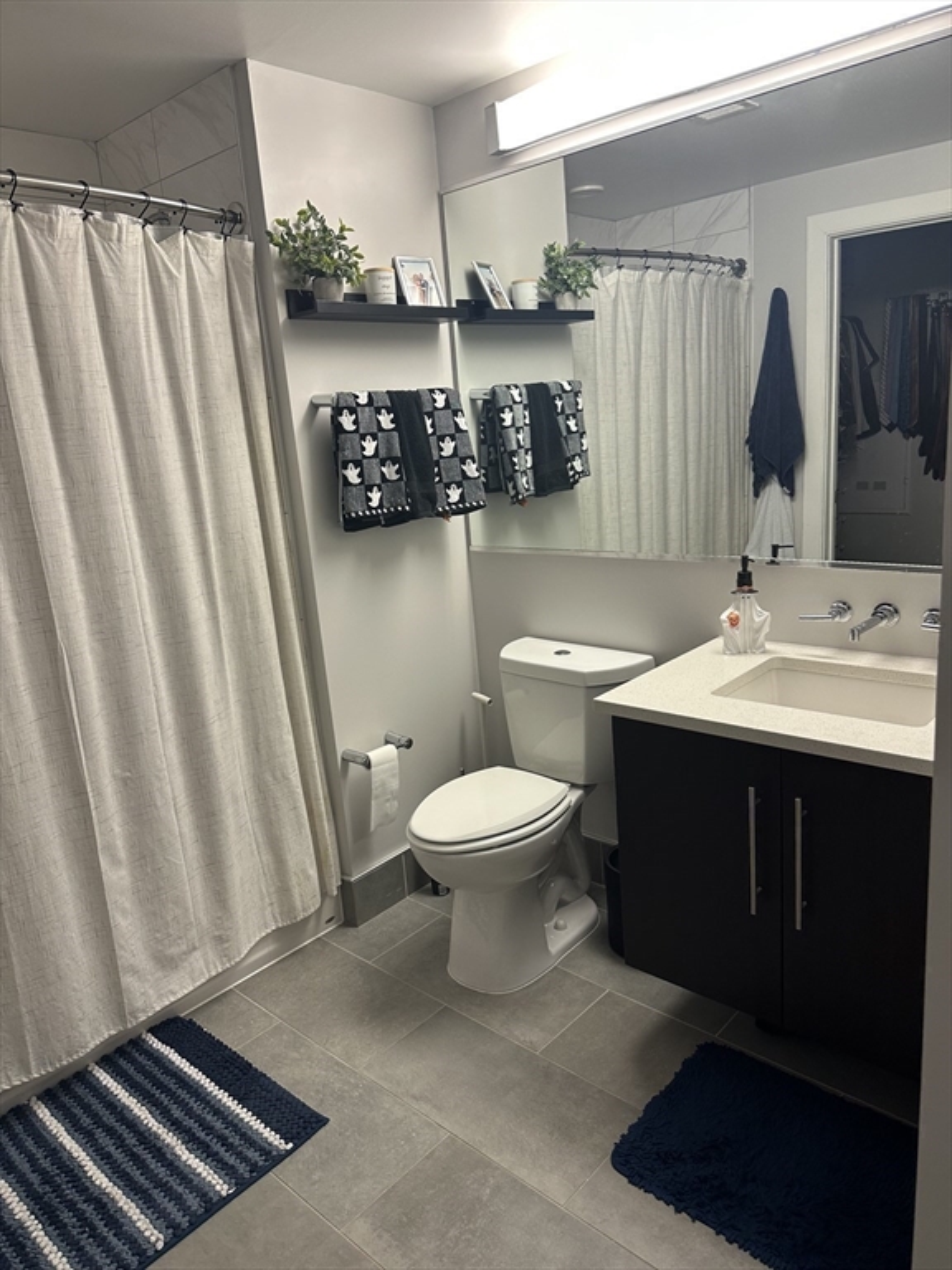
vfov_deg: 71.6
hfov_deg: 56.8
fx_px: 880
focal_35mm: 24
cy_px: 635
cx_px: 476
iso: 125
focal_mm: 6.86
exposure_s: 1/60
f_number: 1.78
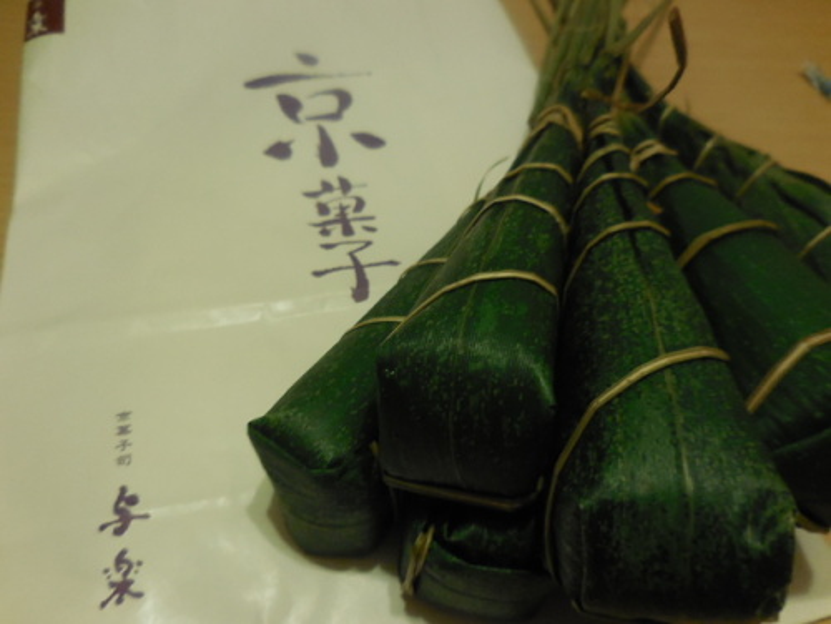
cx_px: 416
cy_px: 312
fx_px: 600
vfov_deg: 54.9
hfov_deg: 69.4
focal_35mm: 25
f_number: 3.3
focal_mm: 4.5
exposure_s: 1/13
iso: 400
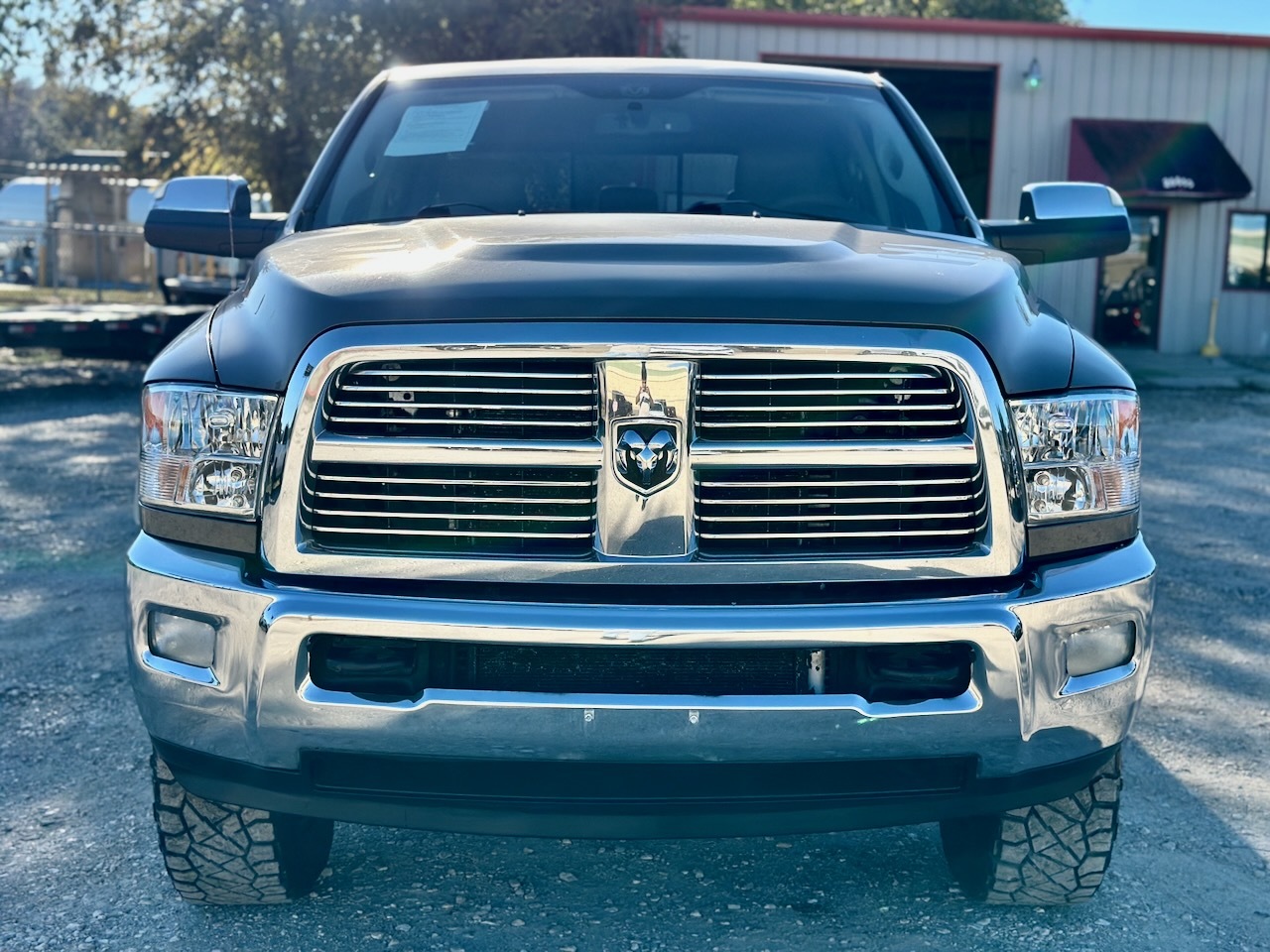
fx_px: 1761
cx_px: 635
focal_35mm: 48
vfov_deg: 30.3
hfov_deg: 39.7
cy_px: 476
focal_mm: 6.86
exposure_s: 1/3058
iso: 80
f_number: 1.78
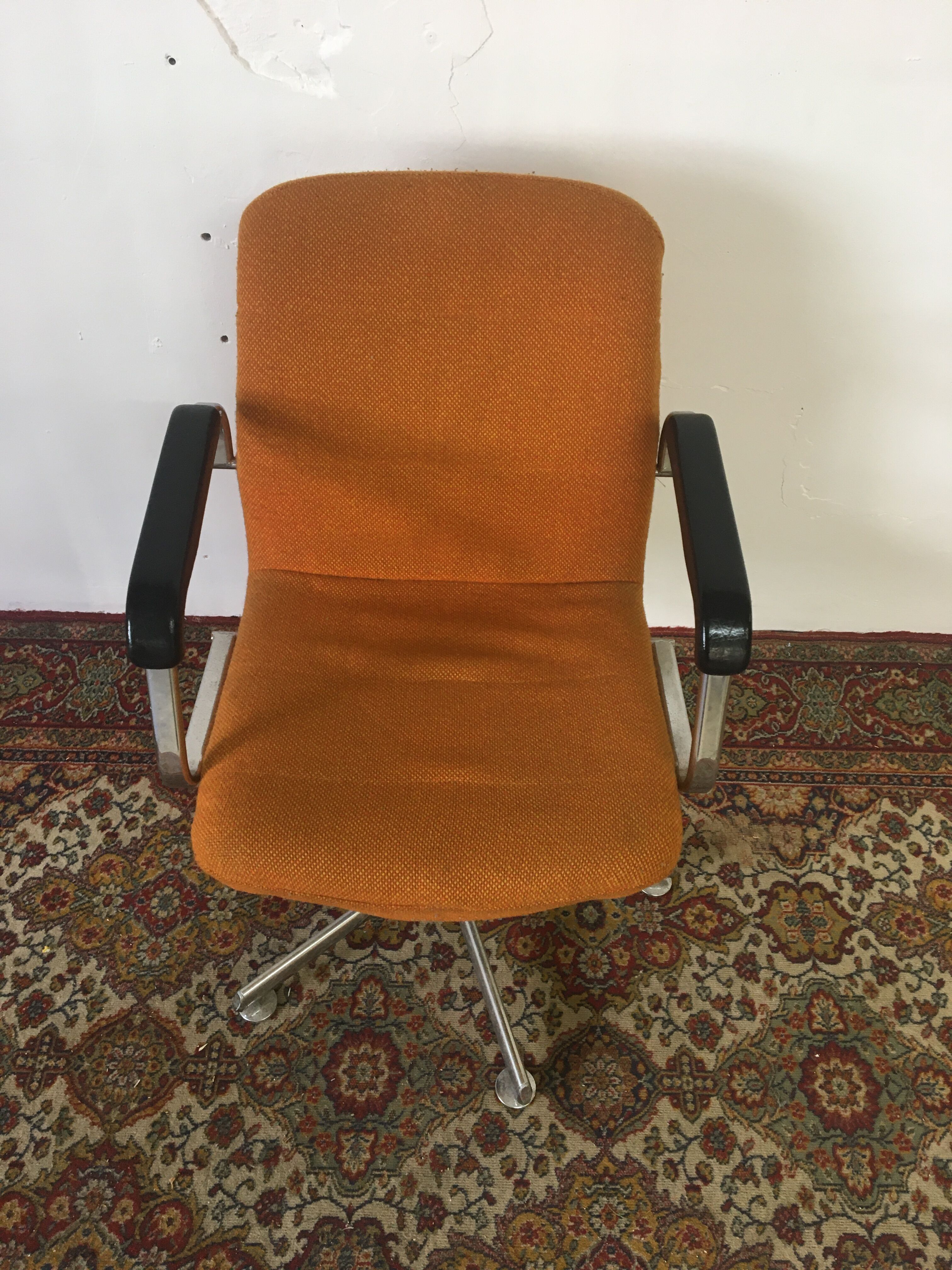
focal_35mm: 29
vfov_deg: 61.7
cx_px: 476
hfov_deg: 48.2
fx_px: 1063
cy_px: 635
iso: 100
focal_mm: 4.15
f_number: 2.2
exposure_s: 1/33
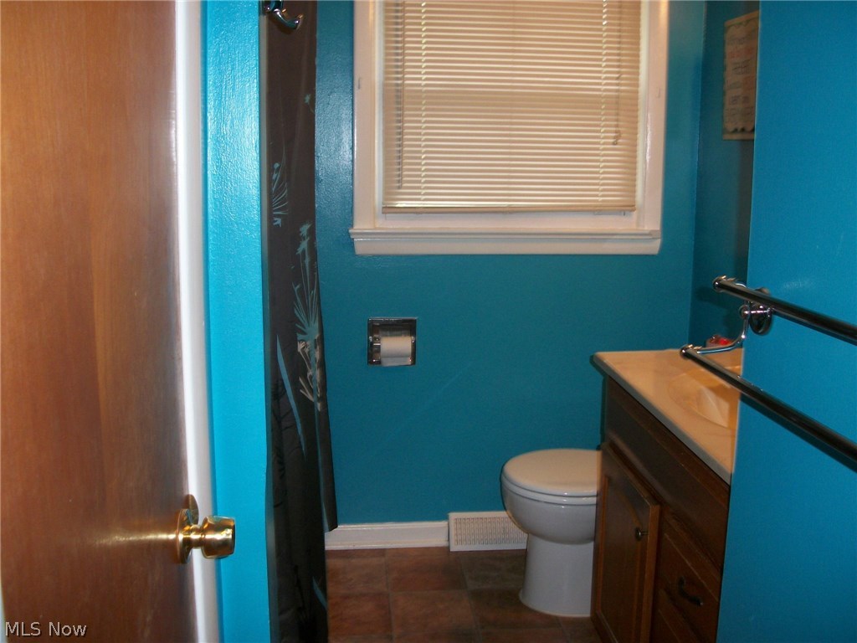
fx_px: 867
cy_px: 322
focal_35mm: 35
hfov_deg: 52.6
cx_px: 428
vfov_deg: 40.7
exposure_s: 1/30
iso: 160
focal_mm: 6.3
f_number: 3.1
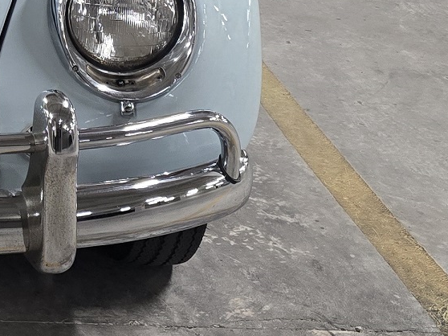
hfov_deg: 17.8
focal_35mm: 99
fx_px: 1281
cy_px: -213
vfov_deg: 13.7
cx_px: -214
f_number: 1.7
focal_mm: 6.3
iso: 640
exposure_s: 1/60
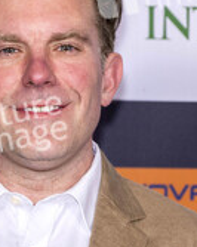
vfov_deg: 7.2
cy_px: 206
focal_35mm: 270
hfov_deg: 5.7
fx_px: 1973
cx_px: 34
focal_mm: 120
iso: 800
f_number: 5.6
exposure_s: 1/200
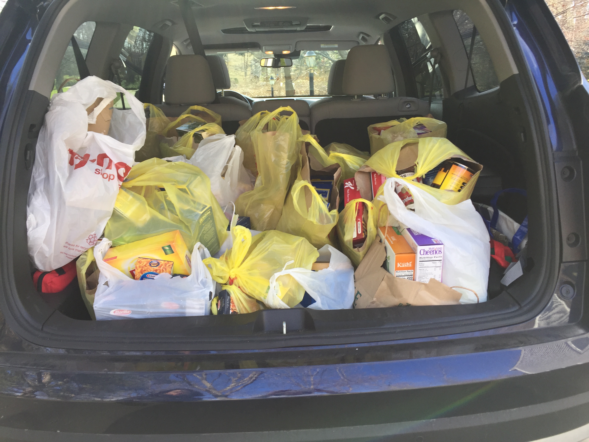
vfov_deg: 48.2
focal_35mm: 29
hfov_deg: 61.7
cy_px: 221
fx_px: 493
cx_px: 294
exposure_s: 1/120
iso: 40
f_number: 2.2
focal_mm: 4.15
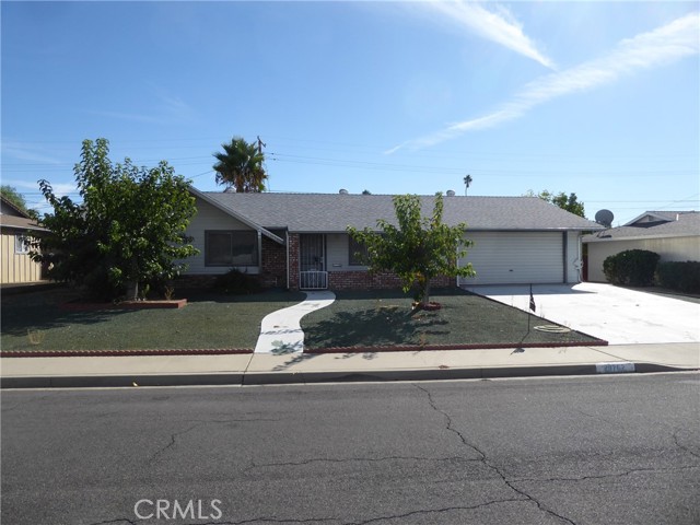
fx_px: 506
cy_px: 262
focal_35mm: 25
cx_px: 350
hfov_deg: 69.4
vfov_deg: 54.9
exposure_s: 1/1000
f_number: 3.3
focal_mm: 4.3
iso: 80
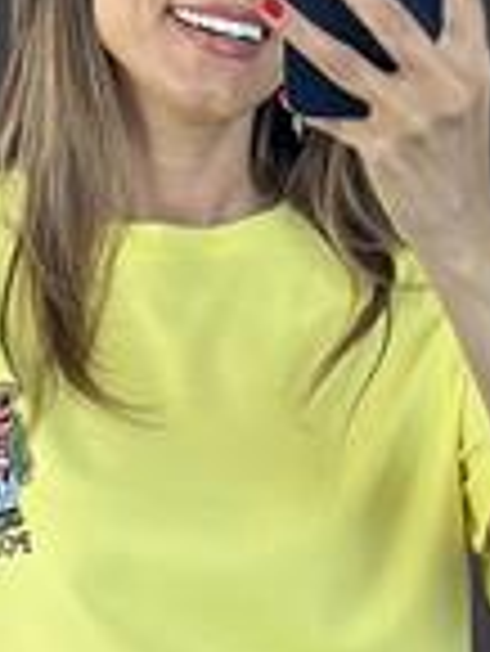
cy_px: 612
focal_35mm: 168
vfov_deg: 11.7
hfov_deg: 8.8
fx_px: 3166
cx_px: 193
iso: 125
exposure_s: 1/123
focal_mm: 6.86
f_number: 1.78
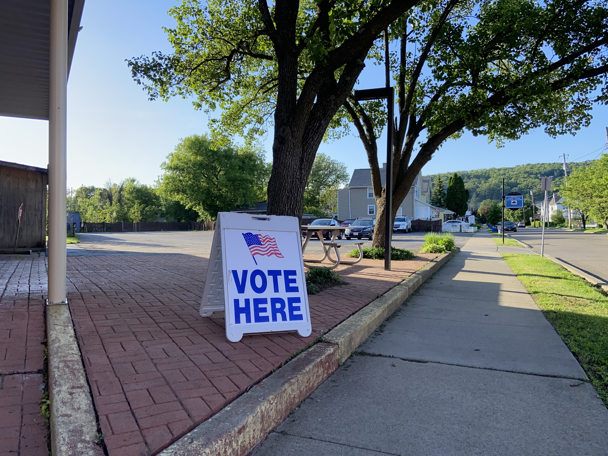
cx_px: 304
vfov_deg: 53.1
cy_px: 228
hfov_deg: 67.3
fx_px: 457
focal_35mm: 26
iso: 32
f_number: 1.8
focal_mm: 4.25
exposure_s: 1/965
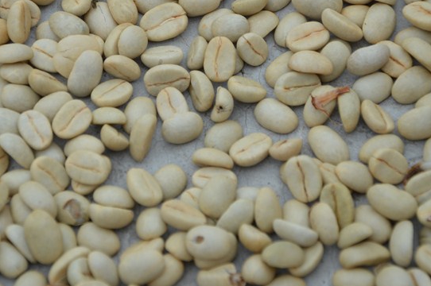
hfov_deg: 9.7
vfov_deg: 6.5
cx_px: 179
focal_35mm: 212
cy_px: 52
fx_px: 2533
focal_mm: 85
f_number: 6.3
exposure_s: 1/160
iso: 100
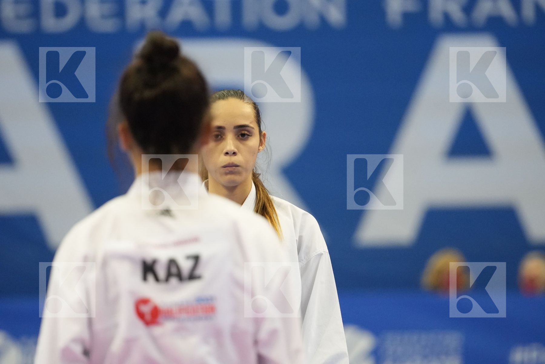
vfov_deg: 4.6
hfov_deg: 6.9
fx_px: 4541
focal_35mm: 300
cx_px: 272
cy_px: 182
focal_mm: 200
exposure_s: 1/1000
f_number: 2.8
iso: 4000
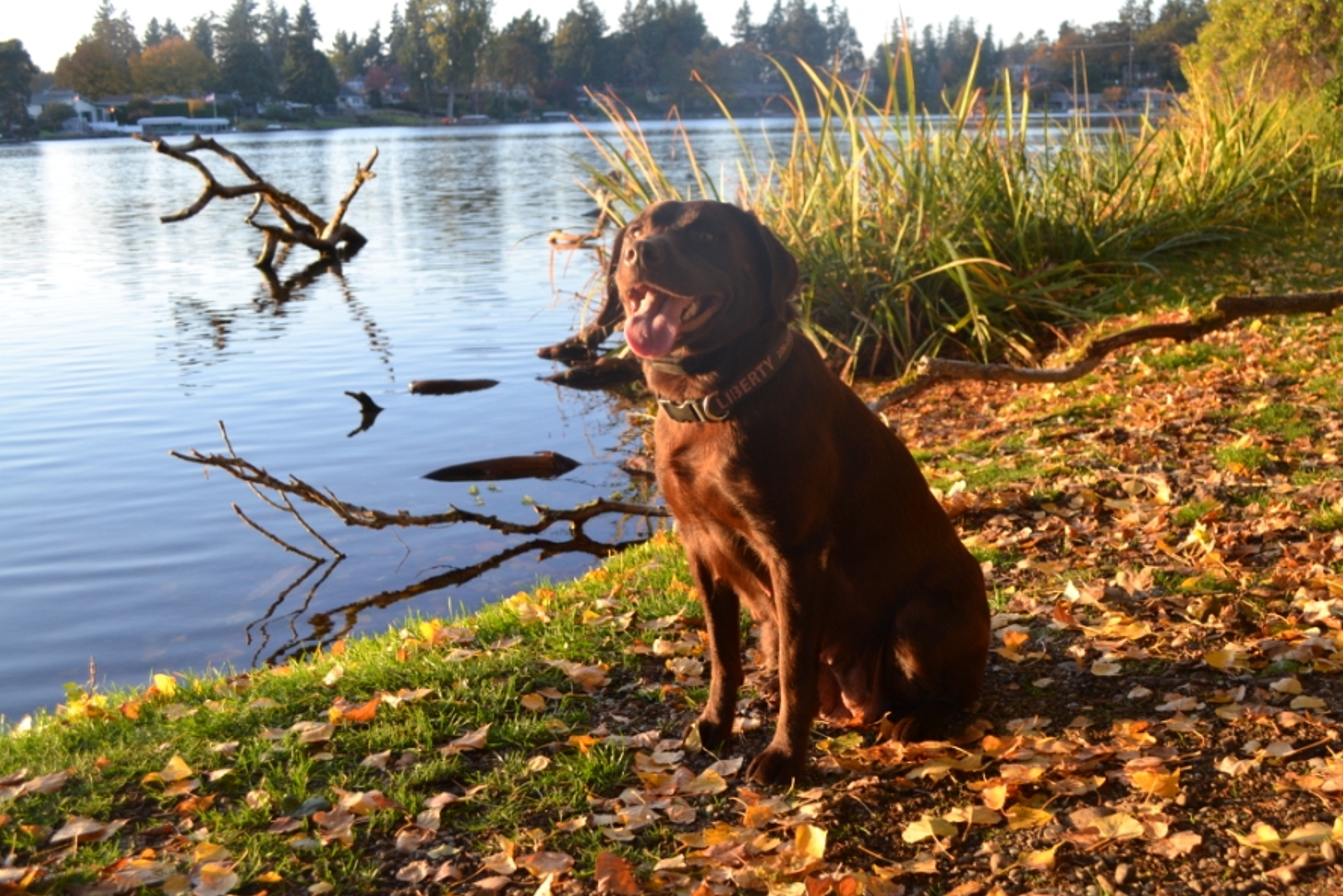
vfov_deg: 35.1
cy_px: 415
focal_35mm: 38
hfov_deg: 50.5
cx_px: 767
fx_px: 1418
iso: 220
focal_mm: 22
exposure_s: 1/125
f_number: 5.6
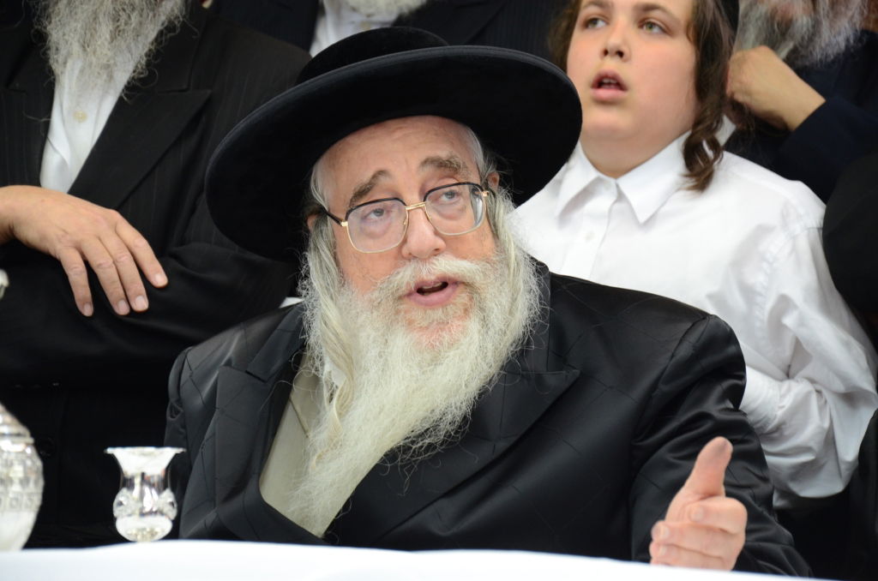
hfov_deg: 13.1
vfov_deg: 8.7
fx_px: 3833
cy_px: 290
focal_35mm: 158
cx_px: 439
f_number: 5.6
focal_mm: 105
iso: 1000
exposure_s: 1/50
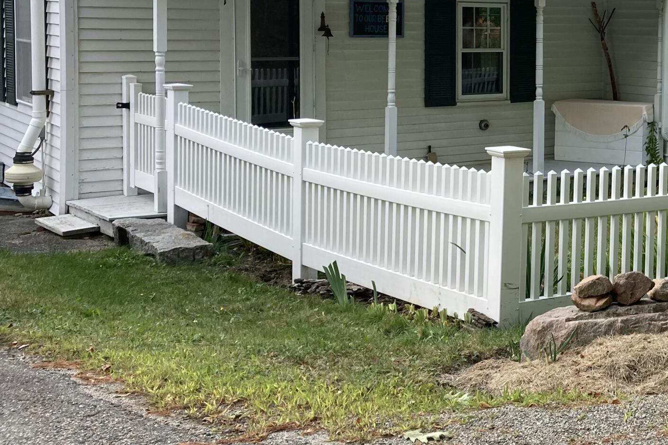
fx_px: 1150
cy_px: 94
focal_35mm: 62
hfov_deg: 30.3
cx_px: 658
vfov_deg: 21.7
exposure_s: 1/138
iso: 20
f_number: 1.8
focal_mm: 3.99
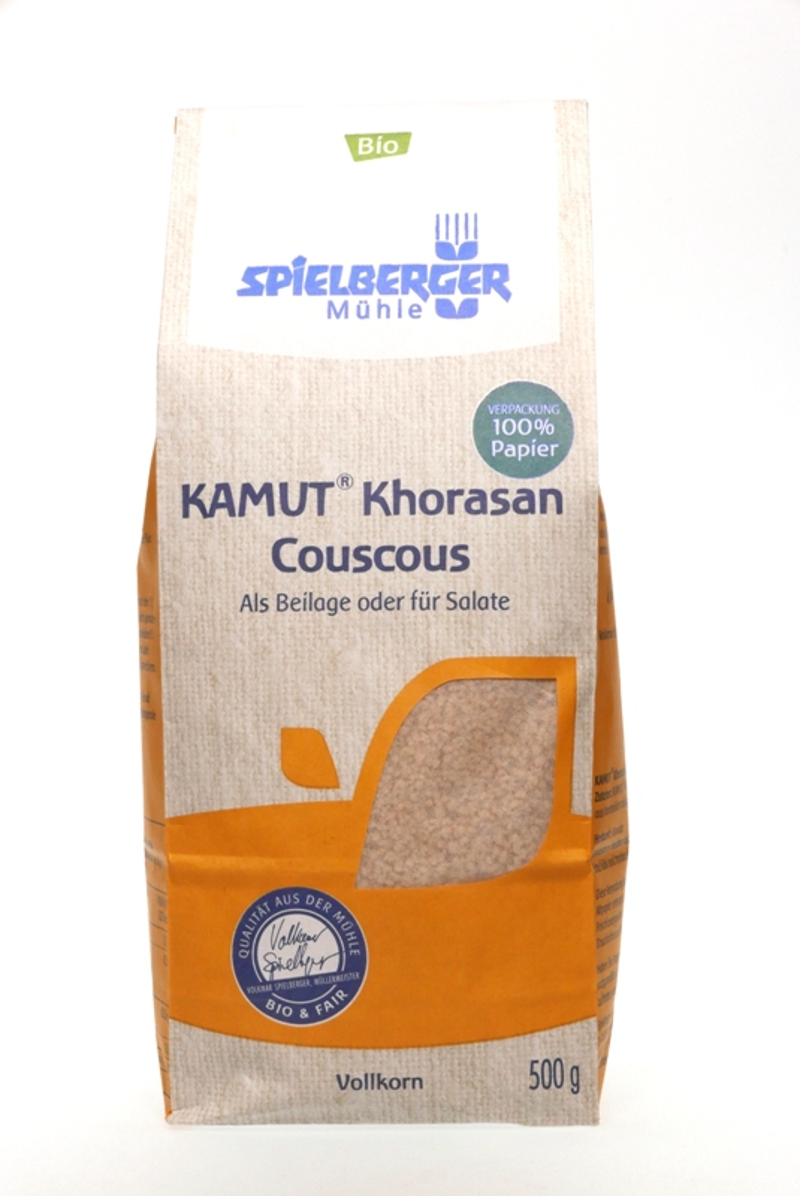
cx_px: 400
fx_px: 2228
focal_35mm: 67
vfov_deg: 30.1
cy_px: 598
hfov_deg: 20.4
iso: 800
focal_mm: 30.4
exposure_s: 1/50
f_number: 16
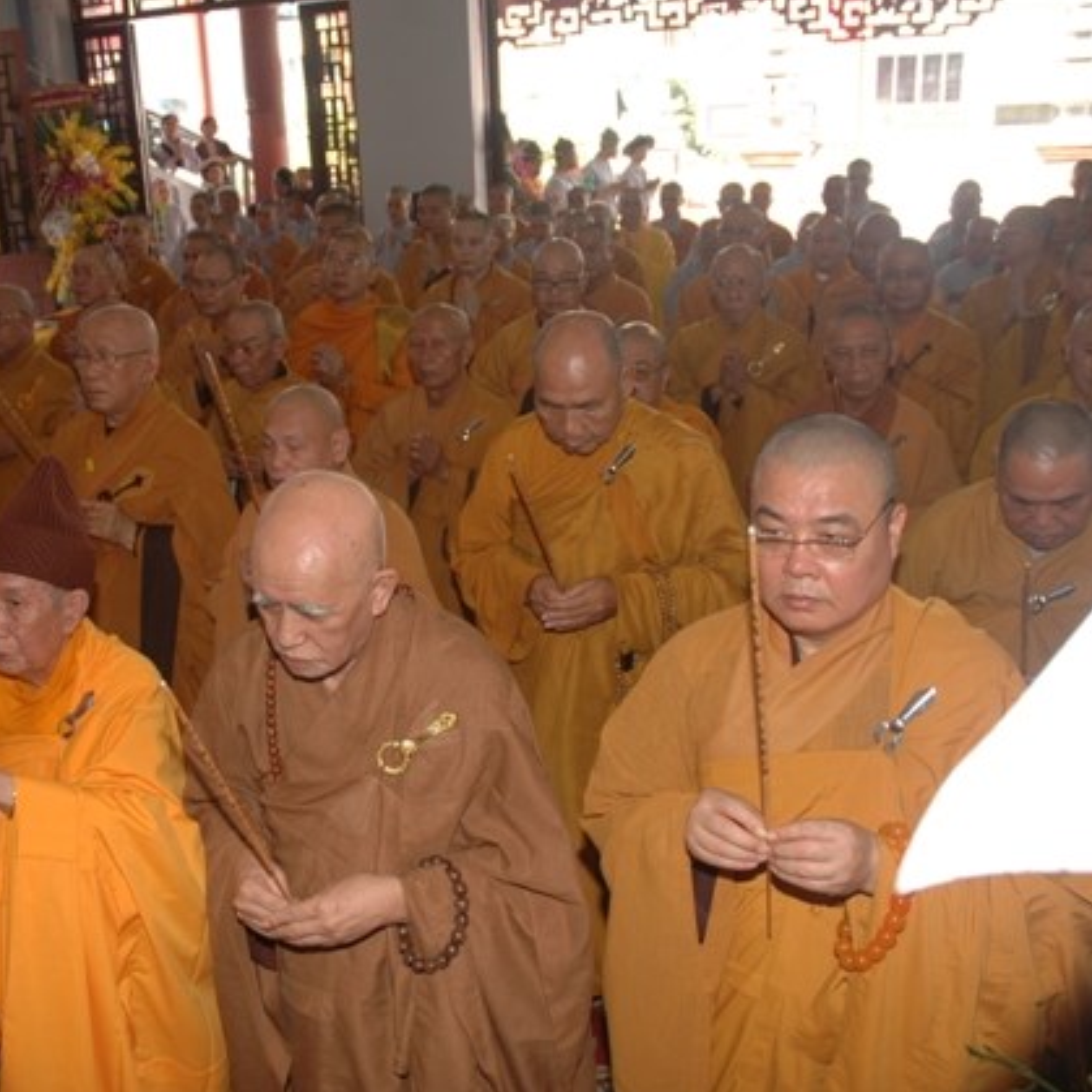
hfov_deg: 46.6
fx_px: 1249
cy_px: 550
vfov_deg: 47.2
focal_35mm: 35
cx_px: 386
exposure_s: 1/60
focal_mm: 18
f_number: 4
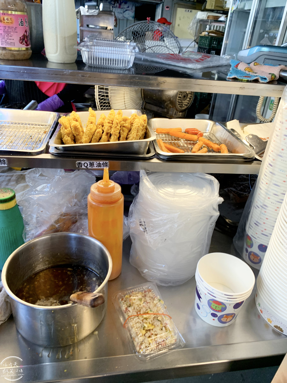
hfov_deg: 53.1
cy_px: 192
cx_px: 144
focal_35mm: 26
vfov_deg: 67.3
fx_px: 287
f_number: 1.8
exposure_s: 1/120
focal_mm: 4.25
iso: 80
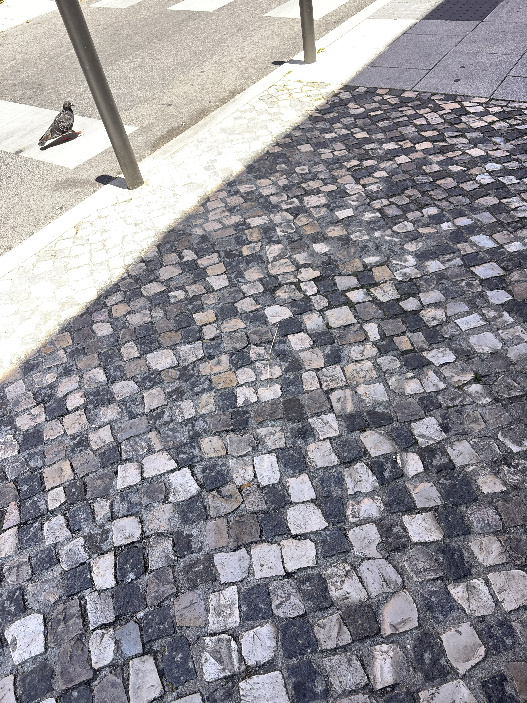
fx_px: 528
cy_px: 352
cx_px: 264
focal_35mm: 26
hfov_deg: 53.1
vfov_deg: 67.3
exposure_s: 1/444
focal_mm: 5.96
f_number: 1.6
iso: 50
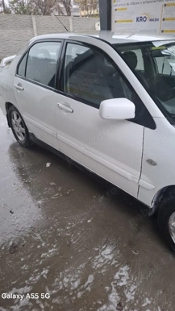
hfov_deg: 44.1
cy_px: 153
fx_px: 215
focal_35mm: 26
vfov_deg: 71.9
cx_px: 107
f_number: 1.8
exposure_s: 1/33
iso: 250
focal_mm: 5.54
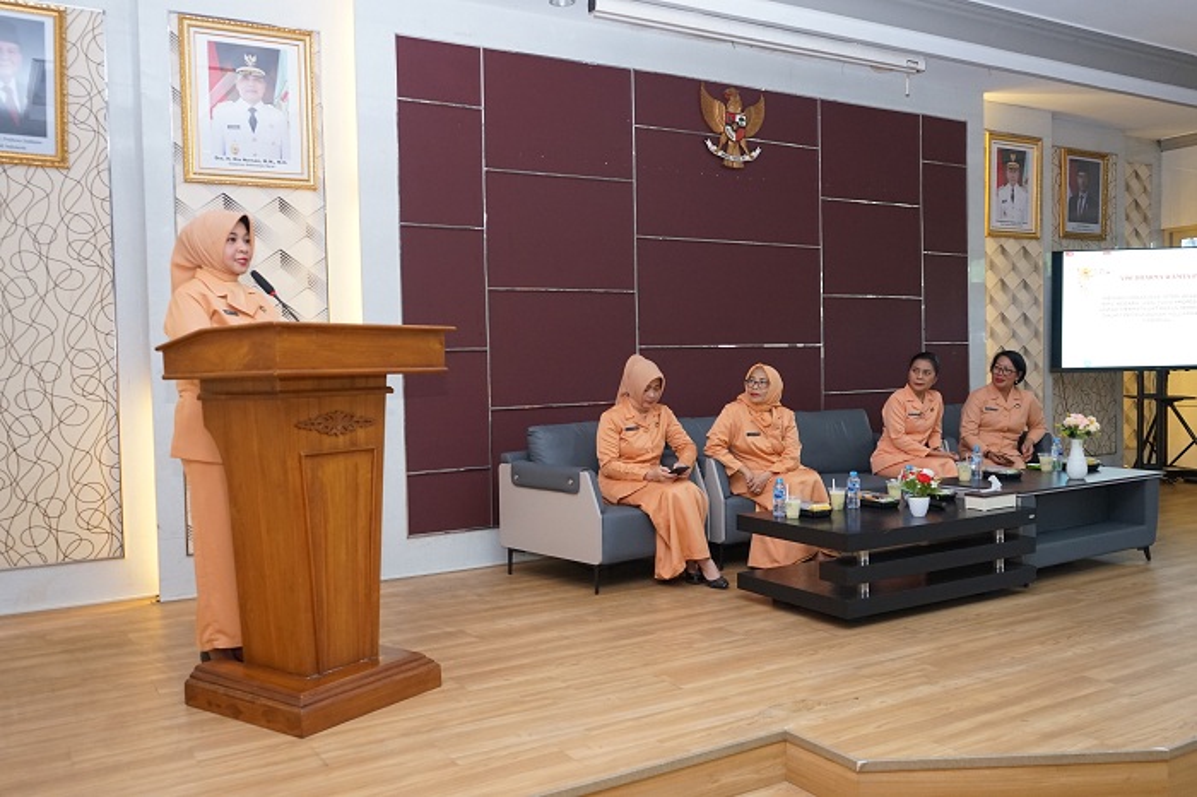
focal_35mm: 30
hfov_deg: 62.0
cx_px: 598
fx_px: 997
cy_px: 398
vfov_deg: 43.6
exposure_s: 1/125
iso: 2500
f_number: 4.5
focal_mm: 30
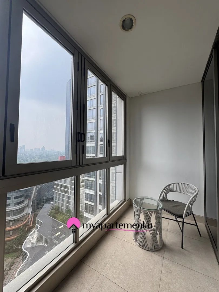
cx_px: 110
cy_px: 146
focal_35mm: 14
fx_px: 118
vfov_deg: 102.1
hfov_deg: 85.7
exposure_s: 1/191
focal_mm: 2.22
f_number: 2.2
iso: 40
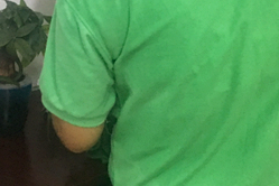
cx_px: 24
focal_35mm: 97
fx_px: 752
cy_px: -8
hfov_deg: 20.6
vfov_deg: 13.9
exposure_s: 1/25
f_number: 2.2
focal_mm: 4.15
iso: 200
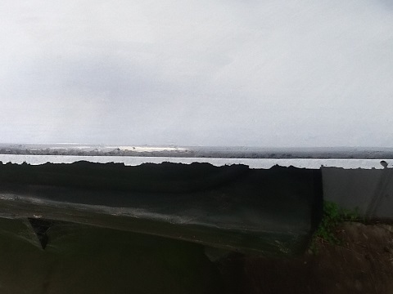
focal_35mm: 44
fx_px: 500
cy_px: 147
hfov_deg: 42.9
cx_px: 196
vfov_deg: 32.9
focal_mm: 2.03
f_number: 2.4
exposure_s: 1/955
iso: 40
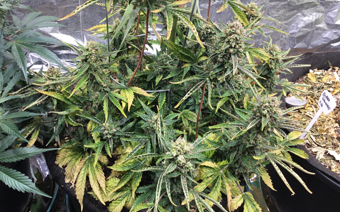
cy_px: 79
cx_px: 165
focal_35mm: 43
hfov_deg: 46.2
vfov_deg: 29.7
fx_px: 398
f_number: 2.4
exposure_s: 1/120
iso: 25
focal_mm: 3.3
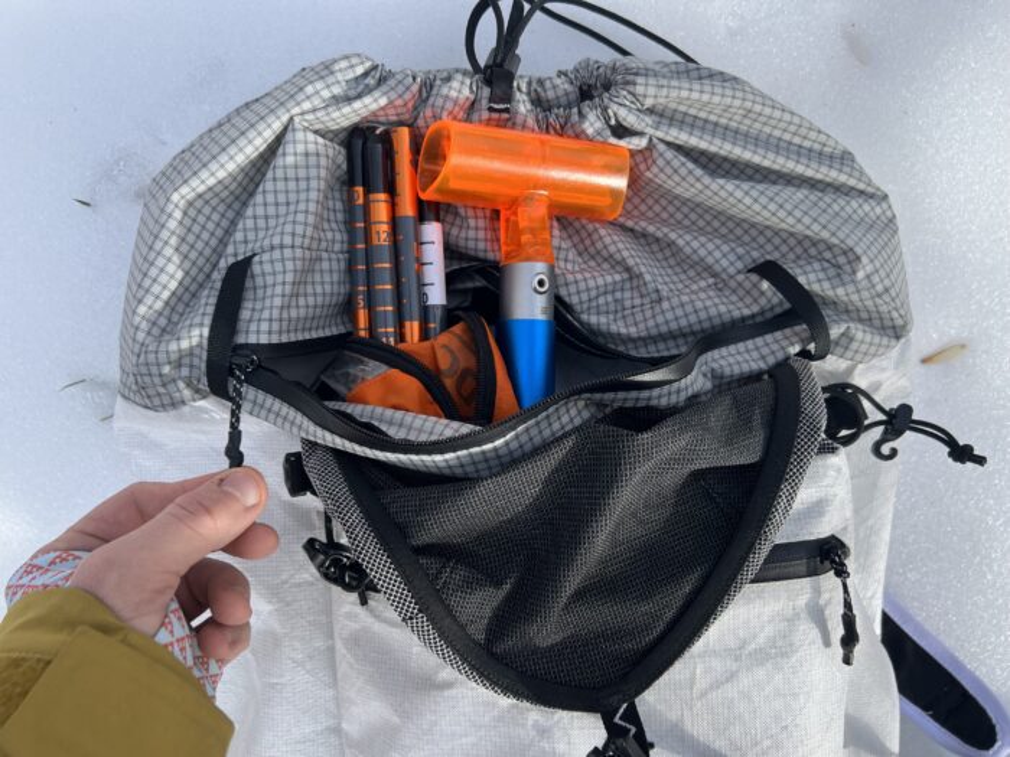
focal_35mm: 26
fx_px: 759
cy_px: 378
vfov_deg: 53.1
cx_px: 505
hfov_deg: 67.3
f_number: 1.5
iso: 50
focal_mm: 5.7
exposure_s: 1/1068
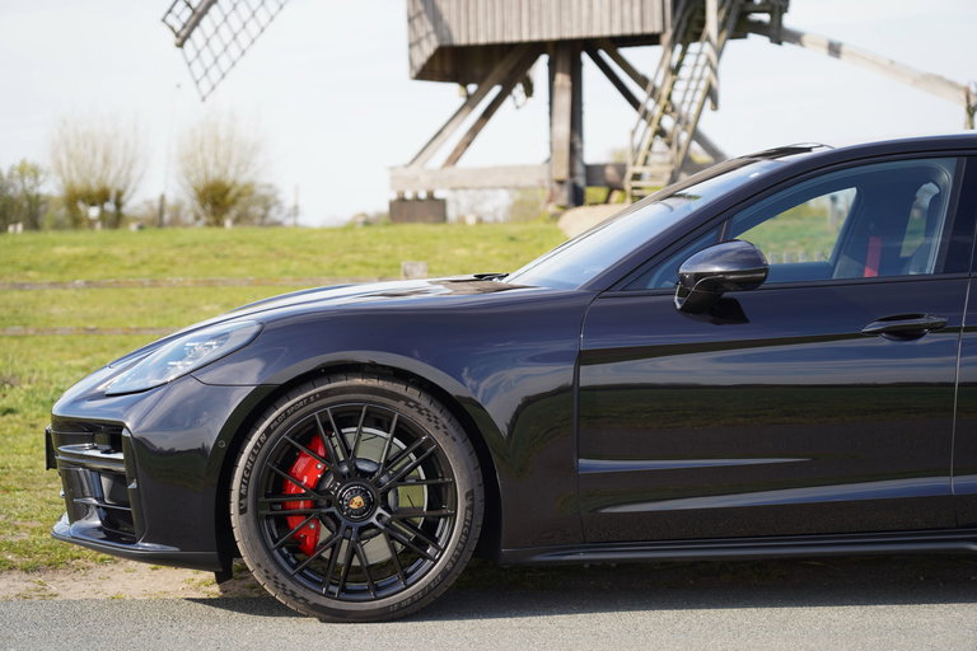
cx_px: 488
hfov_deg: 23.6
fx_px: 2334
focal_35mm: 86
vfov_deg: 15.9
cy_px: 326
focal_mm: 86
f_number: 4
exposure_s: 1/250
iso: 100
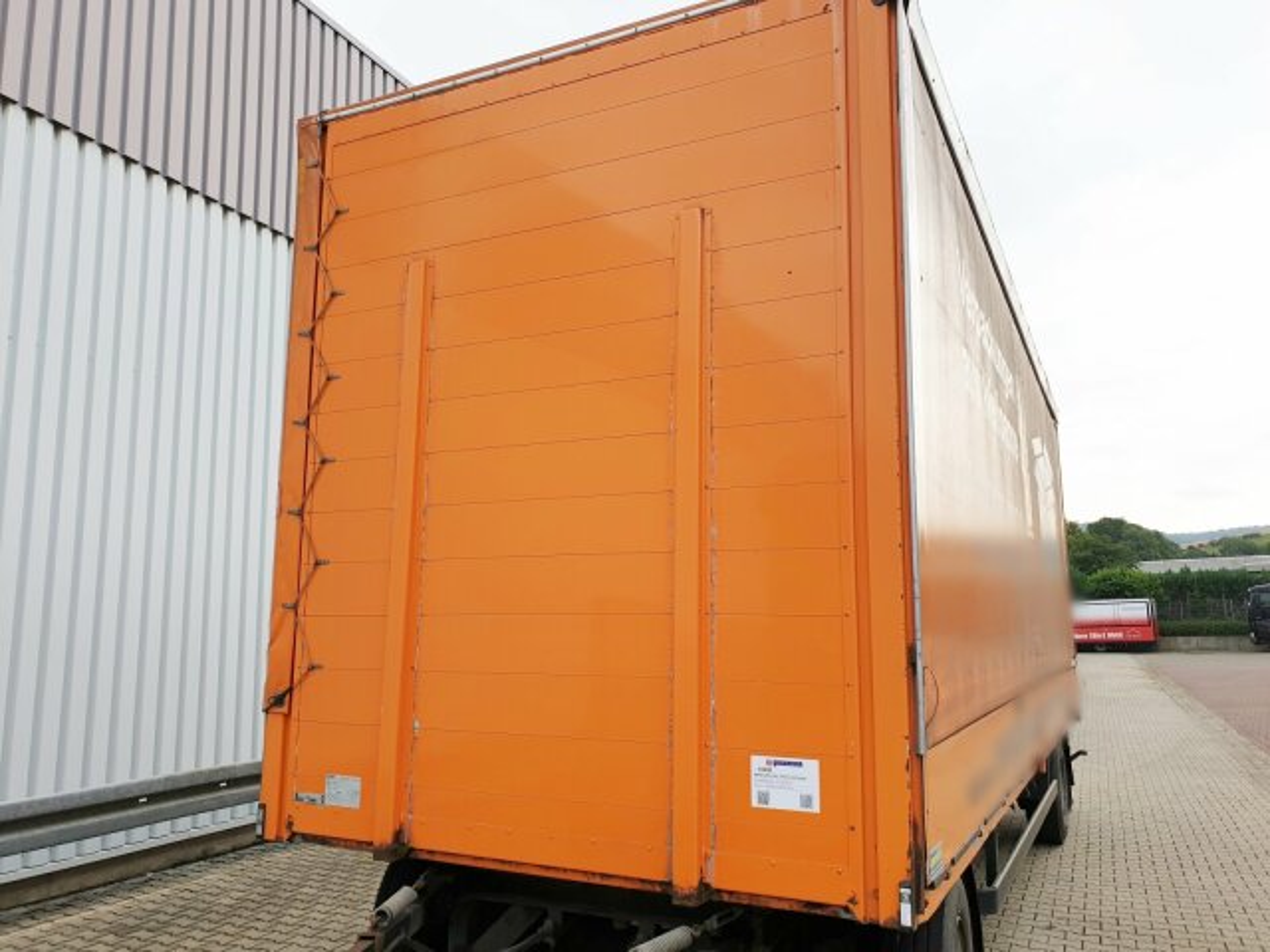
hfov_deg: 67.3
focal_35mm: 26
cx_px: 635
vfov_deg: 53.1
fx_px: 954
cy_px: 476
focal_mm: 4.3
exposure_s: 1/736
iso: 50
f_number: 2.4
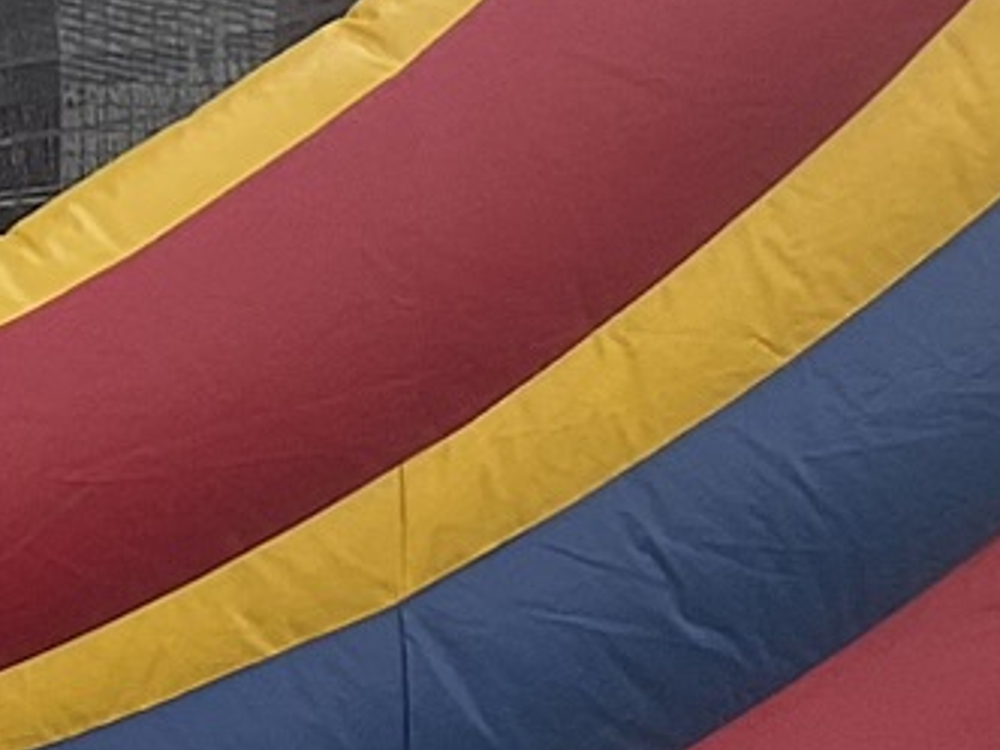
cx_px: -410
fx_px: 5171
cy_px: -42
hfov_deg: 10.7
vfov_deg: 8.2
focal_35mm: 179
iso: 16
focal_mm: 3
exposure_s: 1/1412
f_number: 1.8
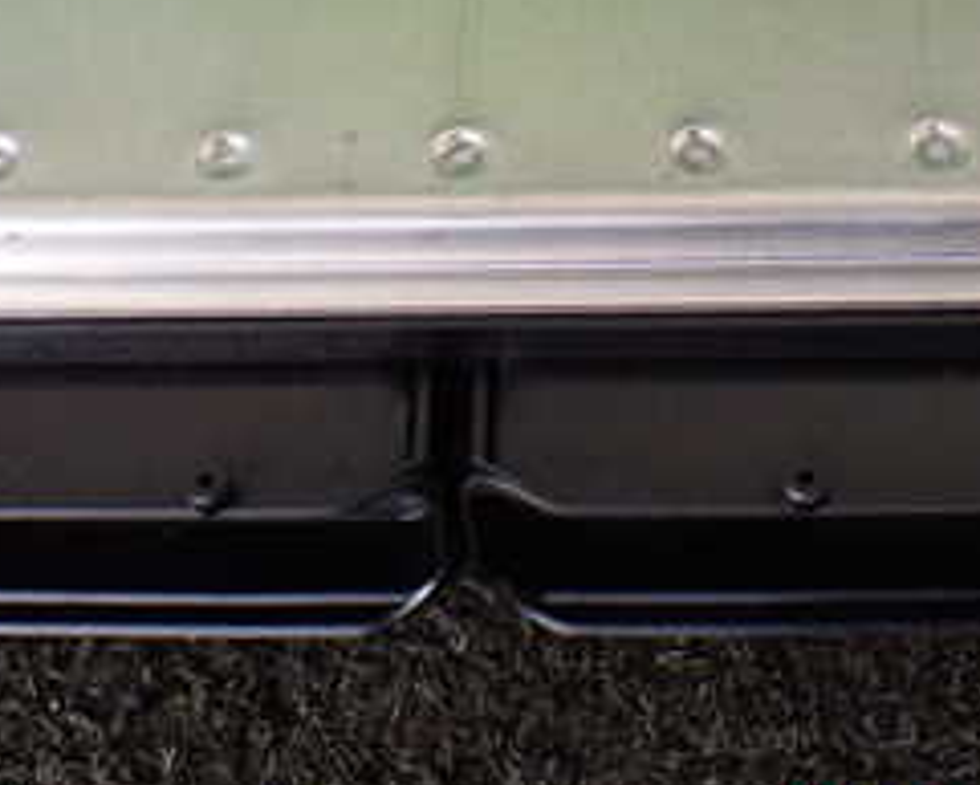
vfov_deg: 20.2
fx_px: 2118
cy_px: -28
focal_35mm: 73
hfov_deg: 26.0
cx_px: 504
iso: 500
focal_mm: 5.4
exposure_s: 1/125
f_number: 2.3
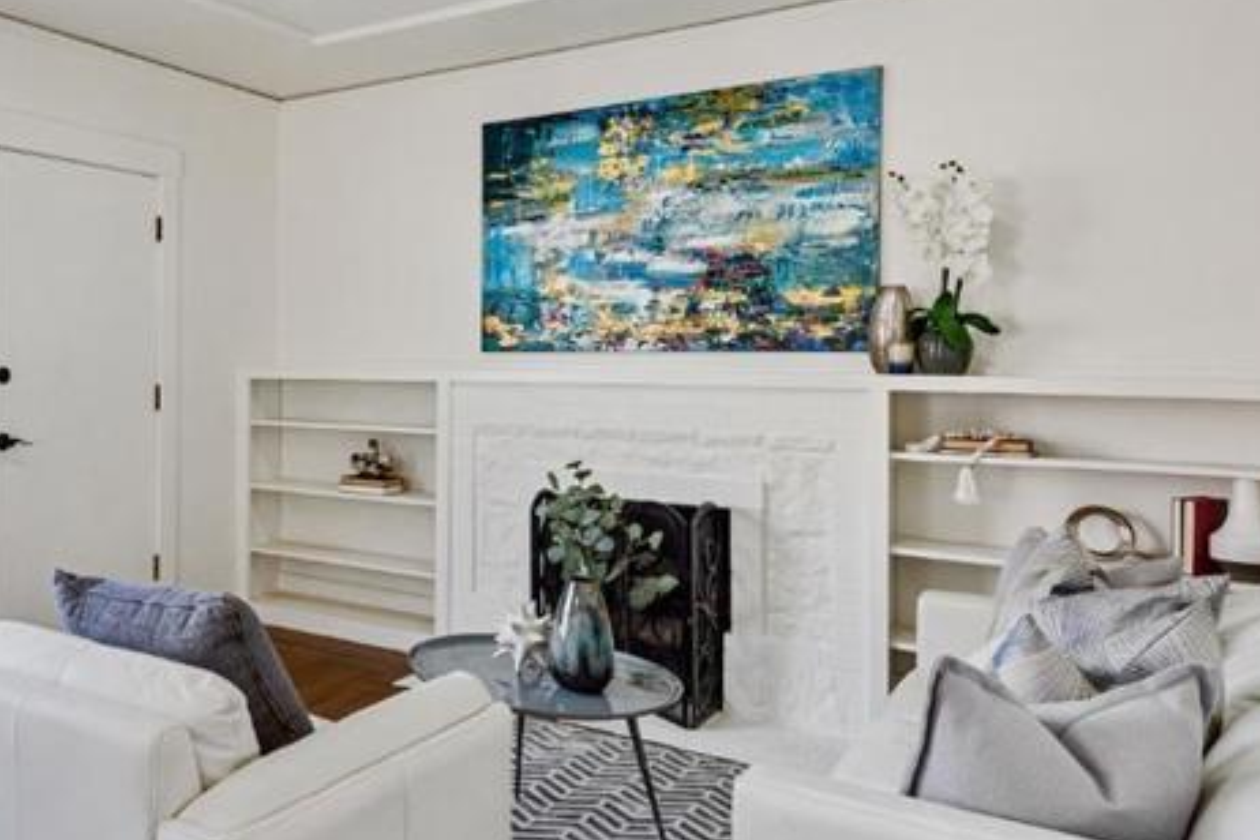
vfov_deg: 41.9
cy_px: 301
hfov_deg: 55.0
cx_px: 207
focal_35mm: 31
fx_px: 1085
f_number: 11
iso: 320
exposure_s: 1/15
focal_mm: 14
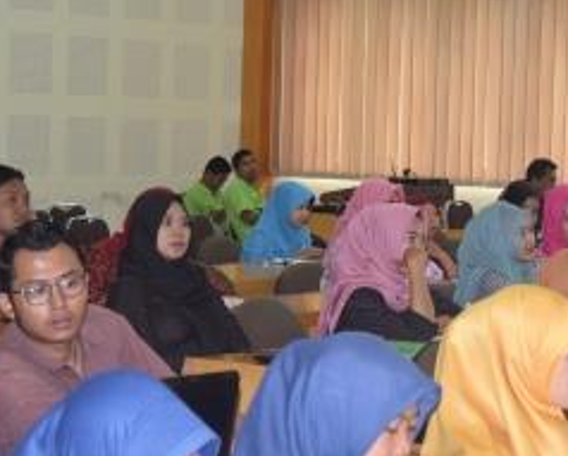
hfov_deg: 15.1
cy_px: 185
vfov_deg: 12.2
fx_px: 2138
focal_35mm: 127
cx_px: 434
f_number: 5.3
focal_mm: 48
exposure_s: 1/60
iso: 1600
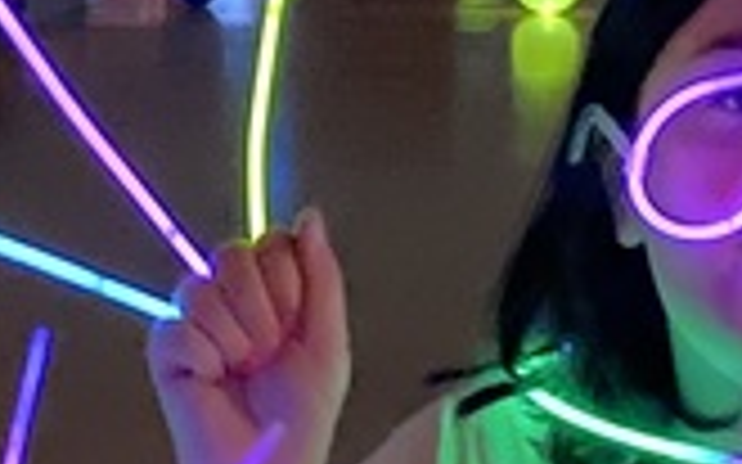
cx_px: 243
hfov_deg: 12.2
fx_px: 3457
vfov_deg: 7.5
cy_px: 680
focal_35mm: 171
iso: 1600
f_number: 1.8
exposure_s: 1/4
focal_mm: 4.25
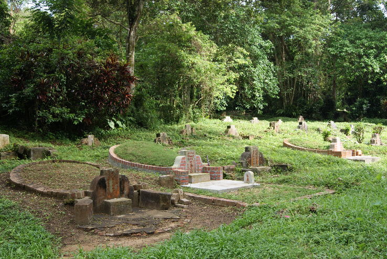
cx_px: 194
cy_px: 130
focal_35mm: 39
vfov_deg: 34.3
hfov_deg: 49.5
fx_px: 420
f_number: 5.6
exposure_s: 1/60
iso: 100
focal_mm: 26
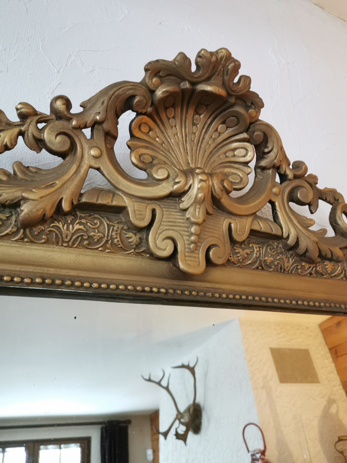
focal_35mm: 29
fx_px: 388
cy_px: 232
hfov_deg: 48.2
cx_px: 174
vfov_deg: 61.7
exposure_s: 1/33.3
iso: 250
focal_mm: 5.58
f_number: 1.8
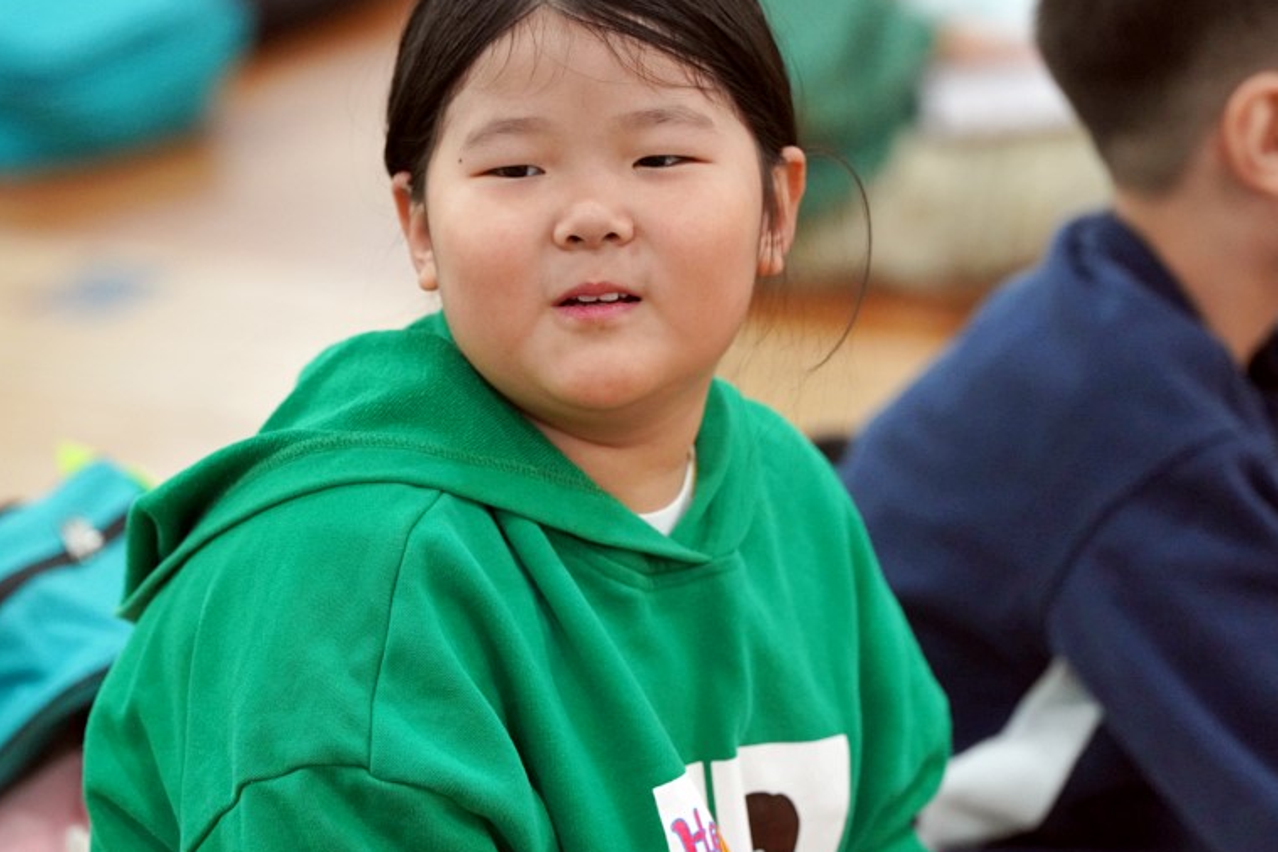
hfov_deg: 8.7
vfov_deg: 5.8
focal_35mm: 237
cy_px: 357
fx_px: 8413
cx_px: 608
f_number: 4
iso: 4000
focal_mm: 200
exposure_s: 1/250
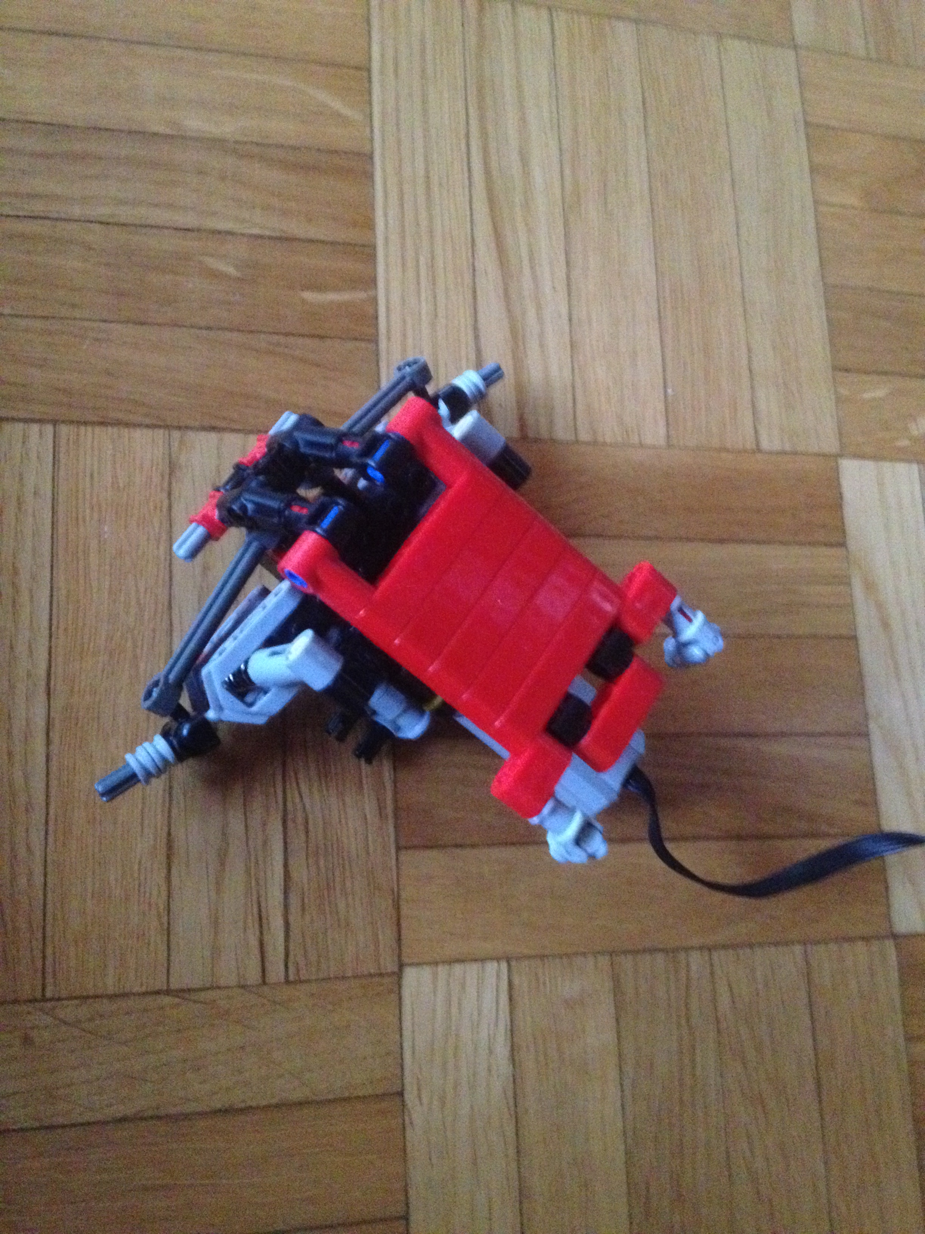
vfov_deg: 52.6
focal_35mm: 35
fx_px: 1247
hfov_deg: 40.7
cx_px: 462
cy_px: 617
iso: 800
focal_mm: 4.28
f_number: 2.4
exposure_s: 1/15
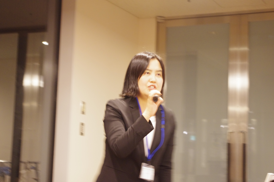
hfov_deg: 24.8
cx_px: 137
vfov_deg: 16.6
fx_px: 623
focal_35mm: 82
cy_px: 91
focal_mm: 55
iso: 2000
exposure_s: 1/6
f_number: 5.6
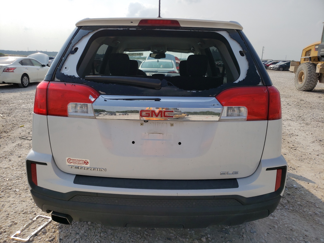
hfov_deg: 67.3
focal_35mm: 26
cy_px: 122
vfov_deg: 53.1
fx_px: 243
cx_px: 162
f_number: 1.5
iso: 50
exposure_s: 1/5000
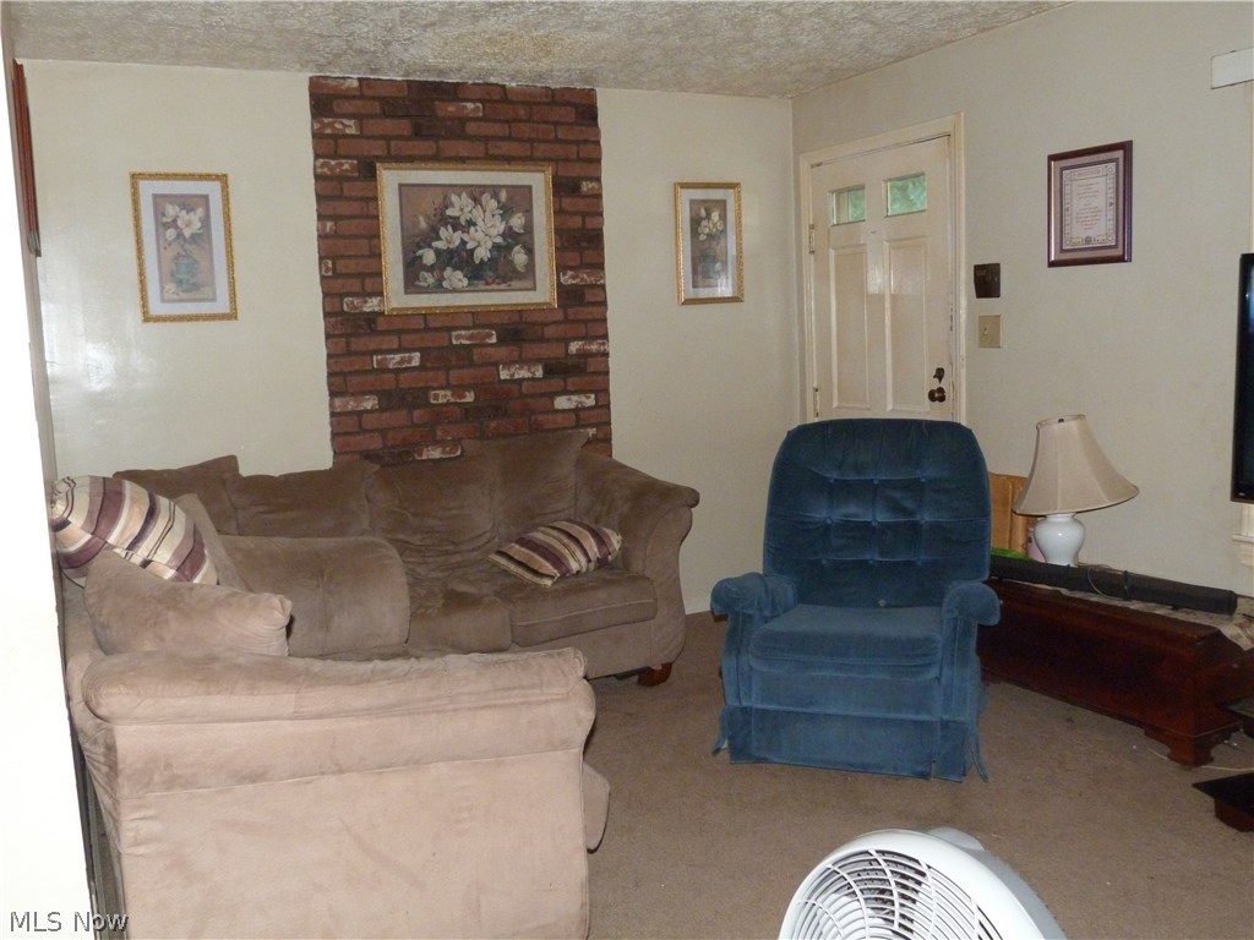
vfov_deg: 46.8
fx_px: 1087
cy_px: 470
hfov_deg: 60.0
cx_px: 627
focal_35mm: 30
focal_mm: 5.4
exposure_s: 1/60
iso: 400
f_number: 3
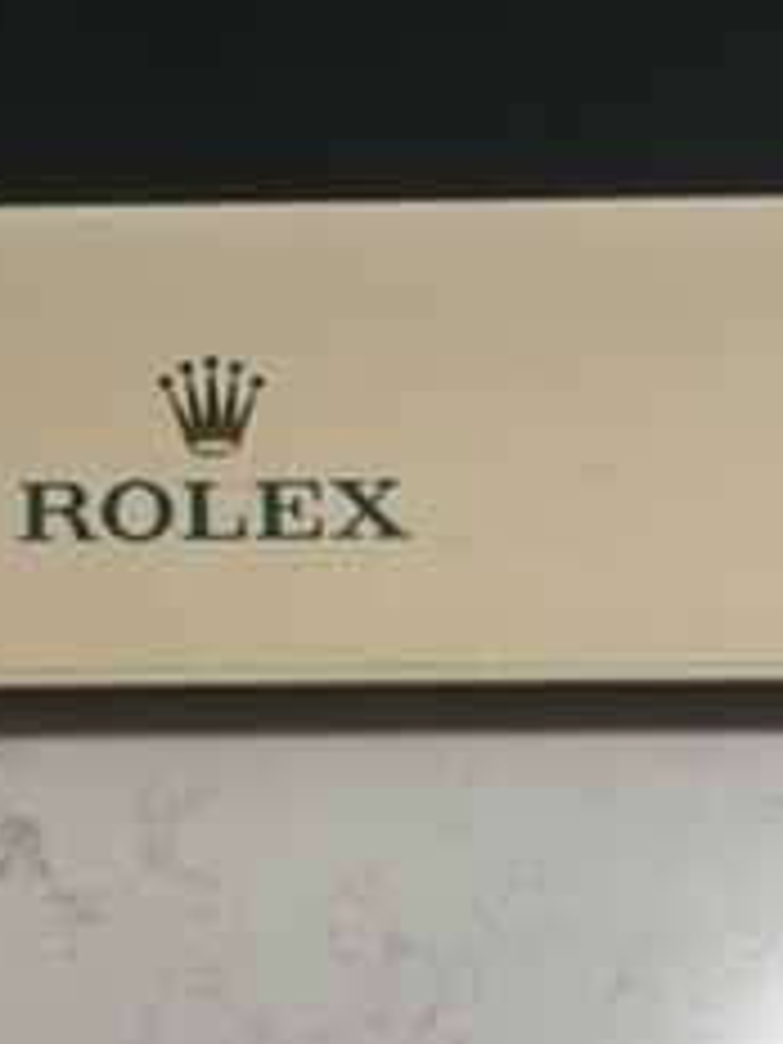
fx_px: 3197
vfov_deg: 18.5
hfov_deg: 13.9
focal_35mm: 106
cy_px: 356
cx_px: 112
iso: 160
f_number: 1.78
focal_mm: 6.76
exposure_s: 1/117
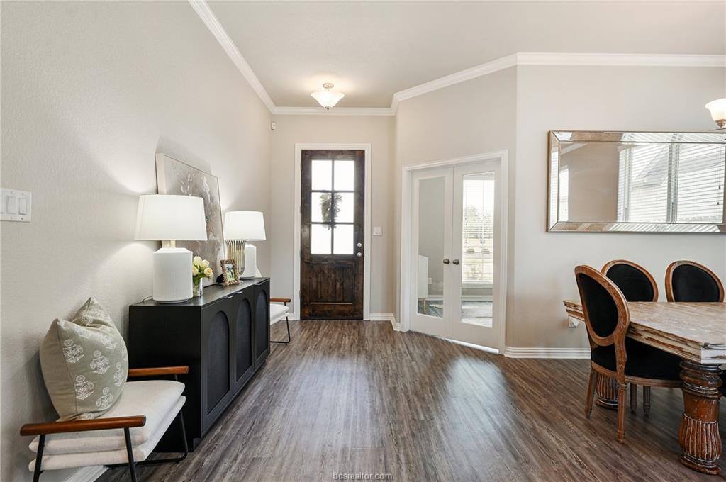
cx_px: 363
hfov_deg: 88.5
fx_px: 373
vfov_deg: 65.8
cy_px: 241
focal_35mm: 18
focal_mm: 18.5
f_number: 7.1
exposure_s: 1/25
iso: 250
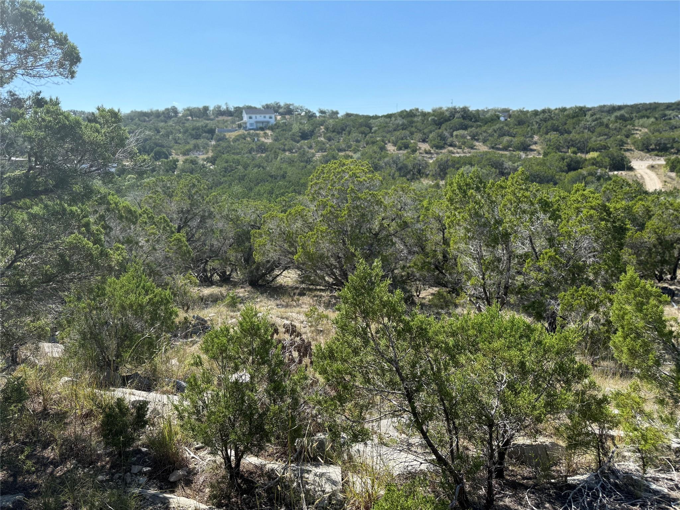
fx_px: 471
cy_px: 255
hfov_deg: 71.6
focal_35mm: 24
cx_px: 340
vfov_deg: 56.8
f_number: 1.78
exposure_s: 1/3279
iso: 100
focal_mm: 6.76
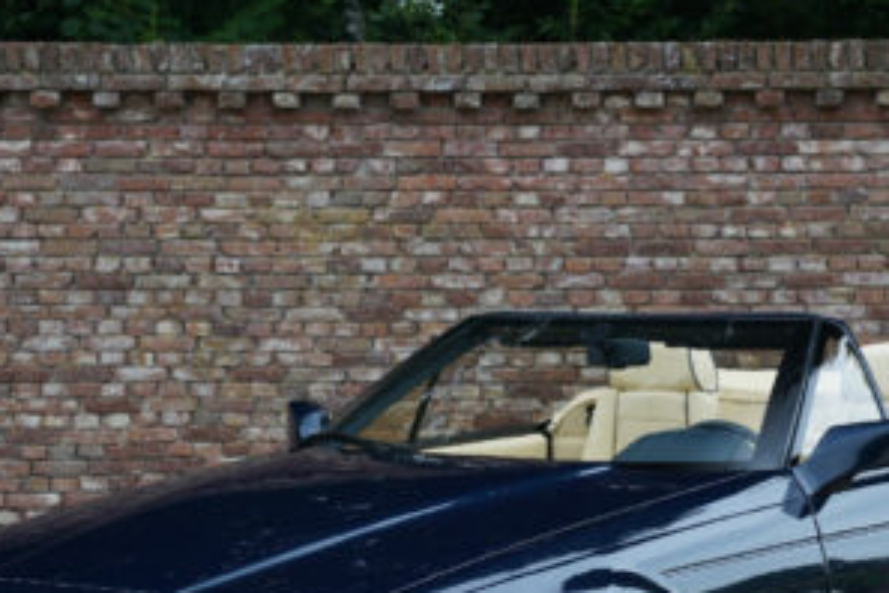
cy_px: 563
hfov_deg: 17.6
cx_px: 497
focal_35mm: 116
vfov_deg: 11.7
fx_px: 2865
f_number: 6.3
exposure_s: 1/60
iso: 320
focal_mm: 57.5
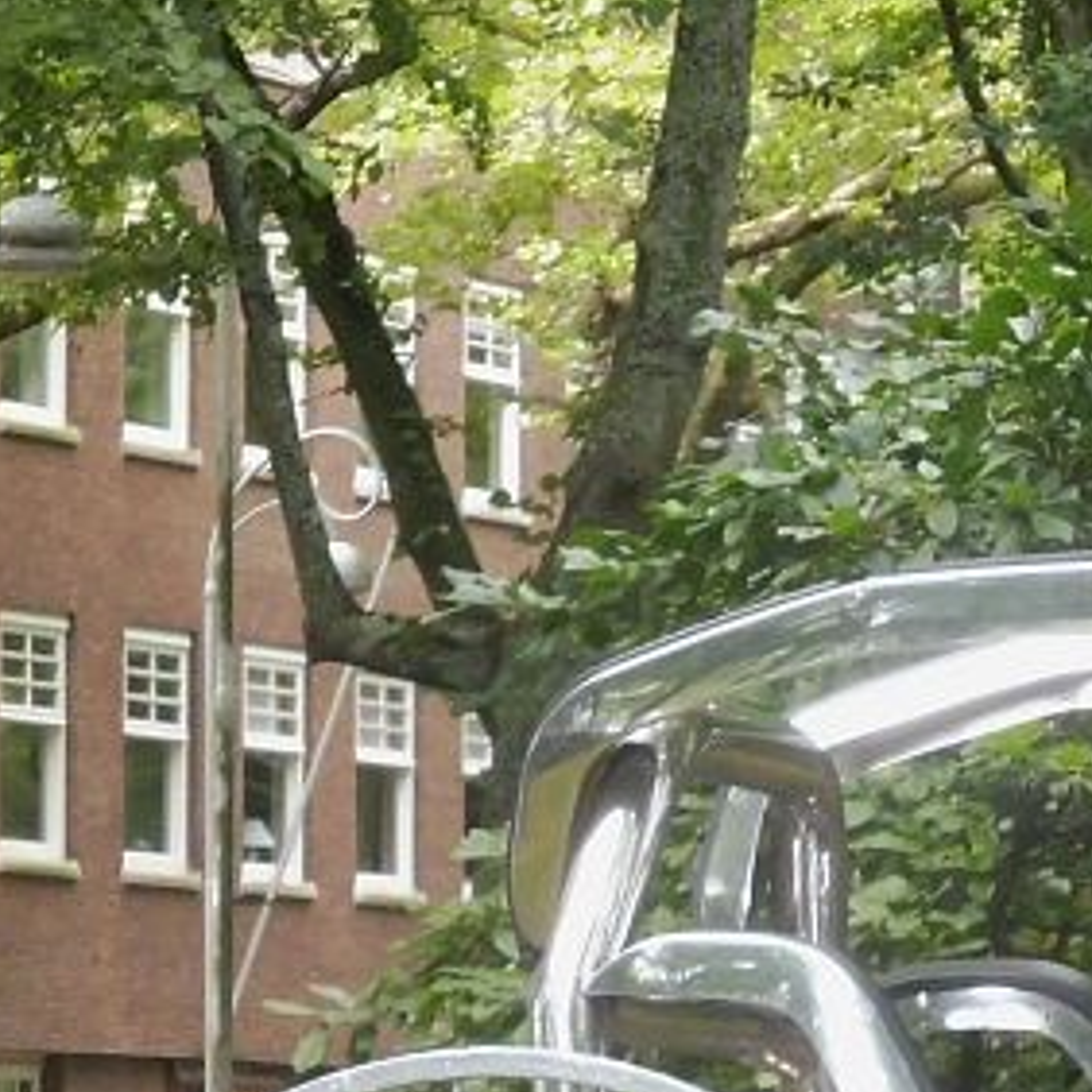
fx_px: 13991
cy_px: 844
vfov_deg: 4.5
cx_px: 759
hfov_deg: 4.5
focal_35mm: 392
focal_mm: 21.8
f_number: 5.4
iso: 400
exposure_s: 1/100
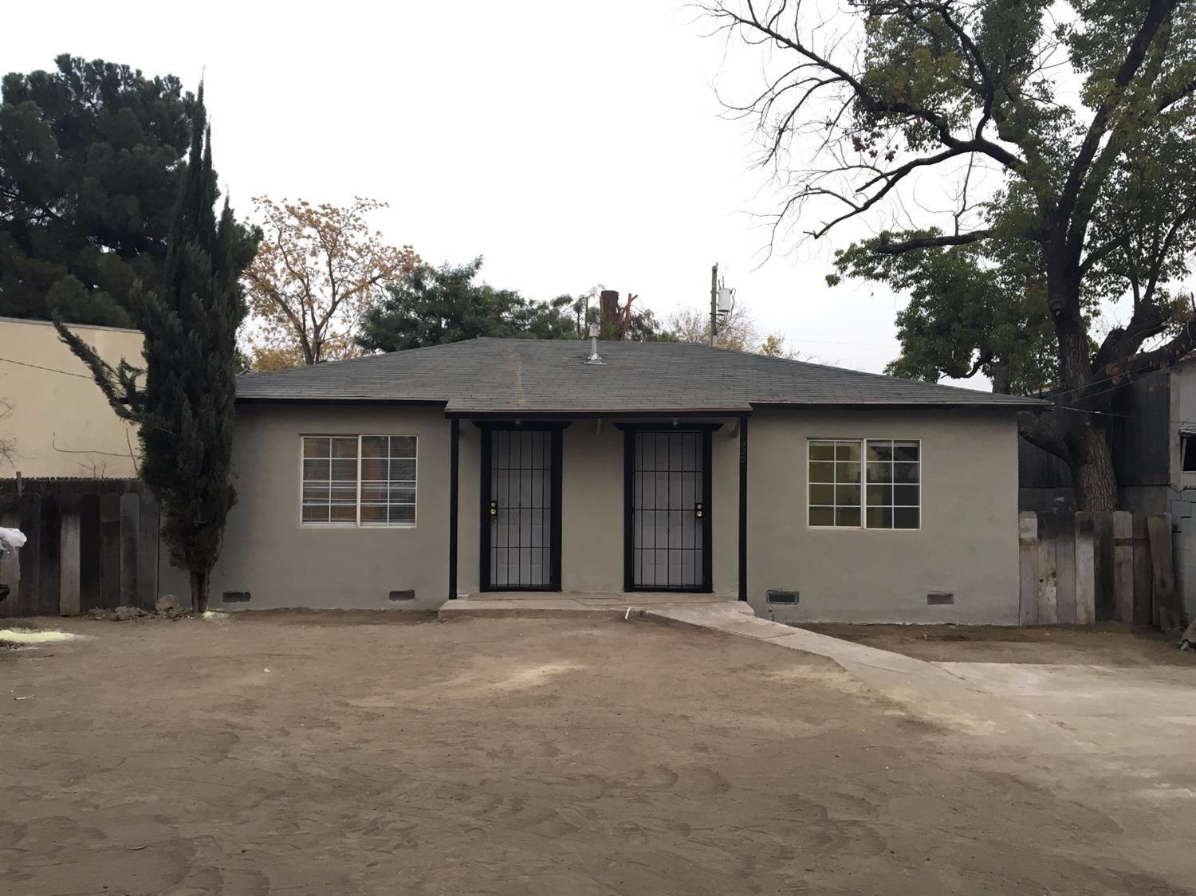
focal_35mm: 29
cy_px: 448
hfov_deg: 61.7
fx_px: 1002
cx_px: 598
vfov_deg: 48.2
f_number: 2.2
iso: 25
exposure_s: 1/30
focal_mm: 4.15
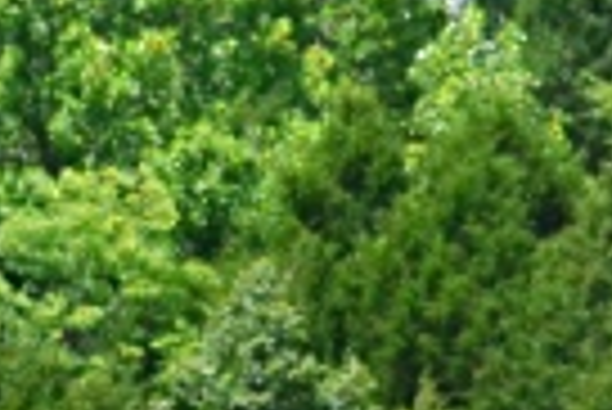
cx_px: -477
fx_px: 10290
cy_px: 1011
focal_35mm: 605
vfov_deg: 2.3
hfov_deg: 3.4
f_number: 14
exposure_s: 1/800
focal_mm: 55
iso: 1600
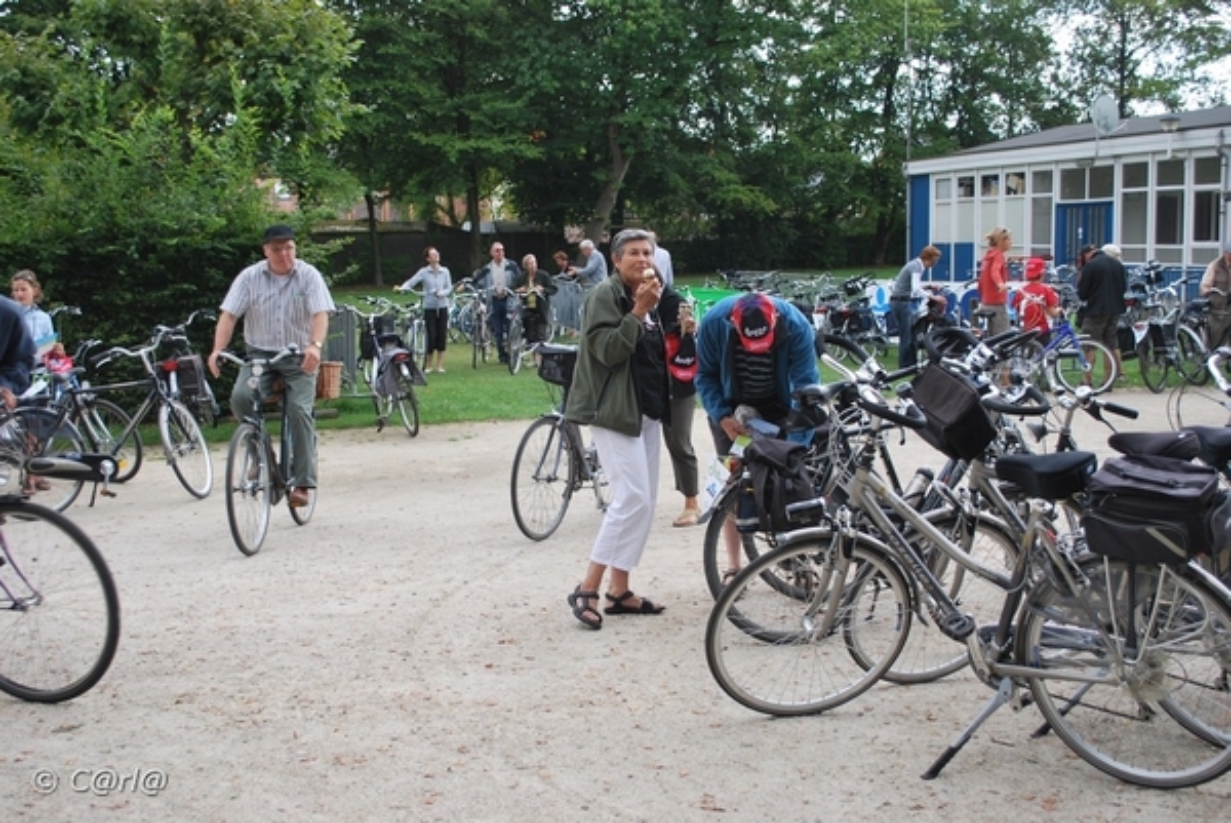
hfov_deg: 44.9
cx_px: 616
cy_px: 412
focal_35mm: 44
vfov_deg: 30.9
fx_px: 1488
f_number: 5
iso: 200
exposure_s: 1/100
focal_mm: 29
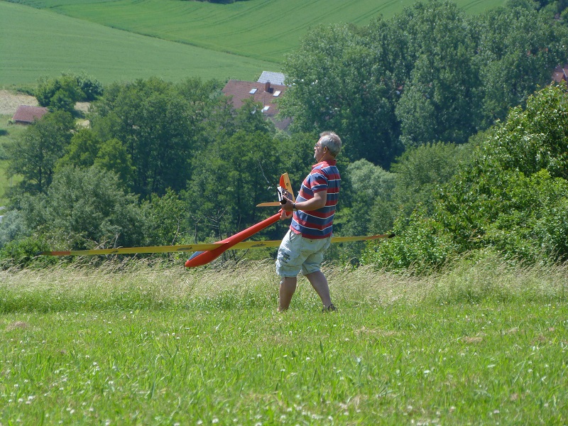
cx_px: 284
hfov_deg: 7.6
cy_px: 213
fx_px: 4250
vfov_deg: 5.7
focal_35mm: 259
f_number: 4
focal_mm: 46.6
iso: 100
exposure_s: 1/500
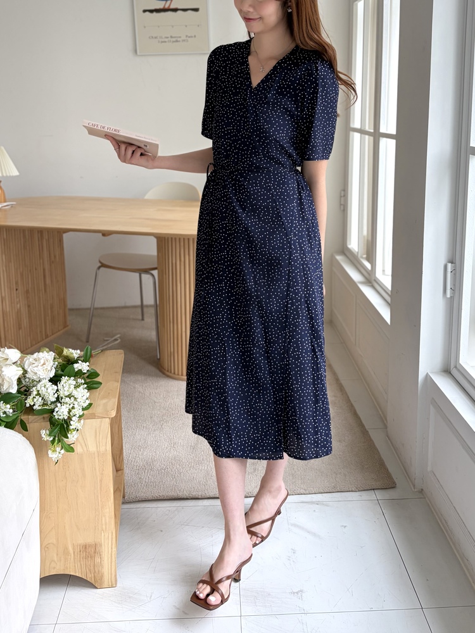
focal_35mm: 26
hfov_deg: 53.1
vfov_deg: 67.3
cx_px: 238
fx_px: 476
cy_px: 316
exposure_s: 1/120
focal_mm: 5.96
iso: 64
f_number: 1.6
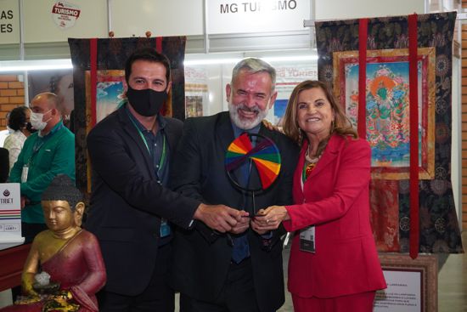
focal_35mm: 62
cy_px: 156
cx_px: 234
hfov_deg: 32.6
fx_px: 798
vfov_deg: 22.1
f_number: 5.6
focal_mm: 41
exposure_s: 1/50
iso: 1600
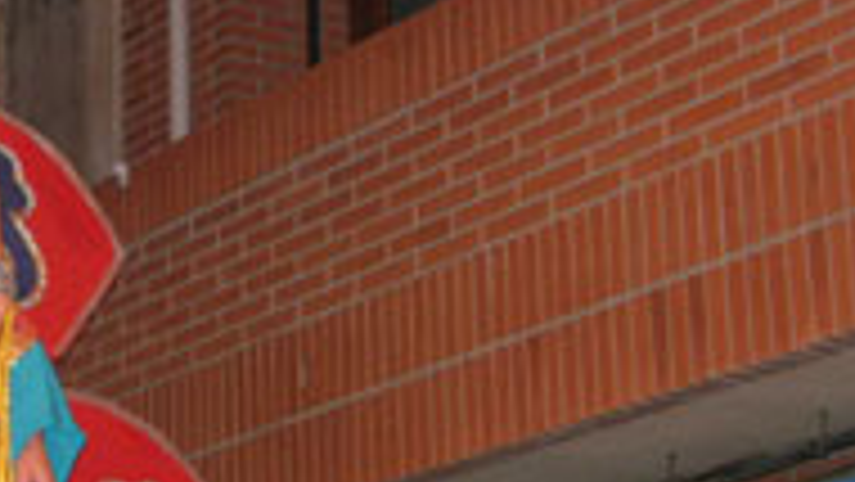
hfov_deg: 17.9
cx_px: 4
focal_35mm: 117
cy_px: 234
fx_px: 2653
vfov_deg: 10.4
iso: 157
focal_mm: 10.6
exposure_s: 1/60.1
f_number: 3.2
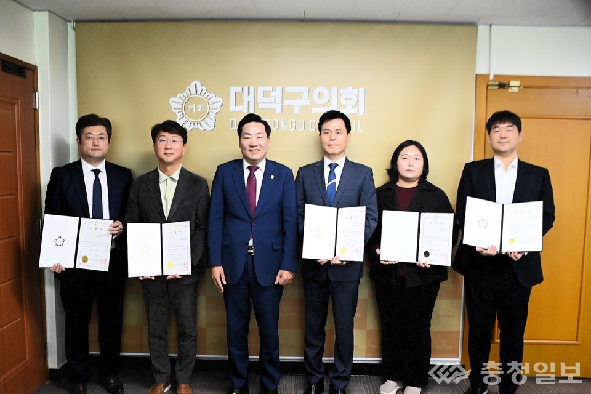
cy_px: 197
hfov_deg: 60.3
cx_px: 296
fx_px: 509
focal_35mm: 31
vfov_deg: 42.3
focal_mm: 21
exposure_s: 1/161
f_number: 4.5
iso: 3200
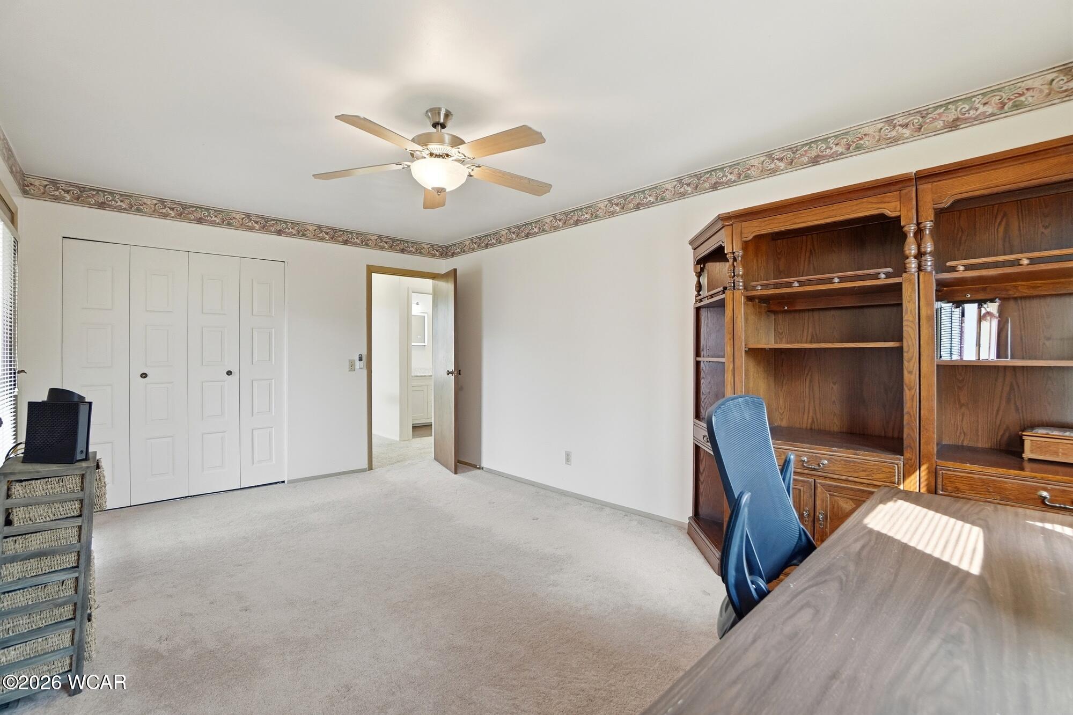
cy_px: 358
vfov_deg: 77.3
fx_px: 447
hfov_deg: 100.4
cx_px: 536
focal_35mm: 15
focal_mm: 10
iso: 100
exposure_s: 1/200
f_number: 4.5
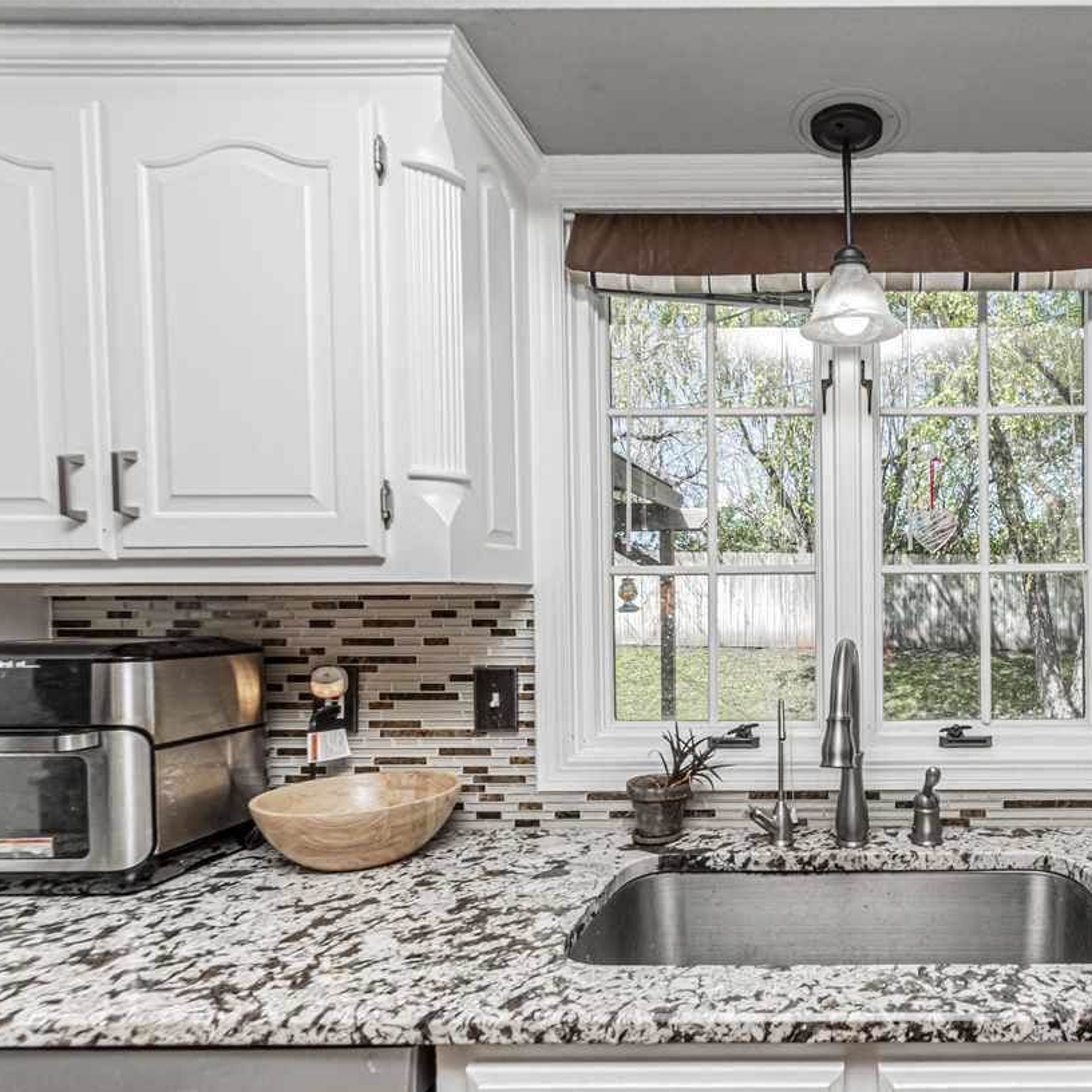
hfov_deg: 69.1
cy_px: 564
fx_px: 714
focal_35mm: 20
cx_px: 840
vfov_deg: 74.8
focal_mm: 10
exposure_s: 1/60
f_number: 10
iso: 250
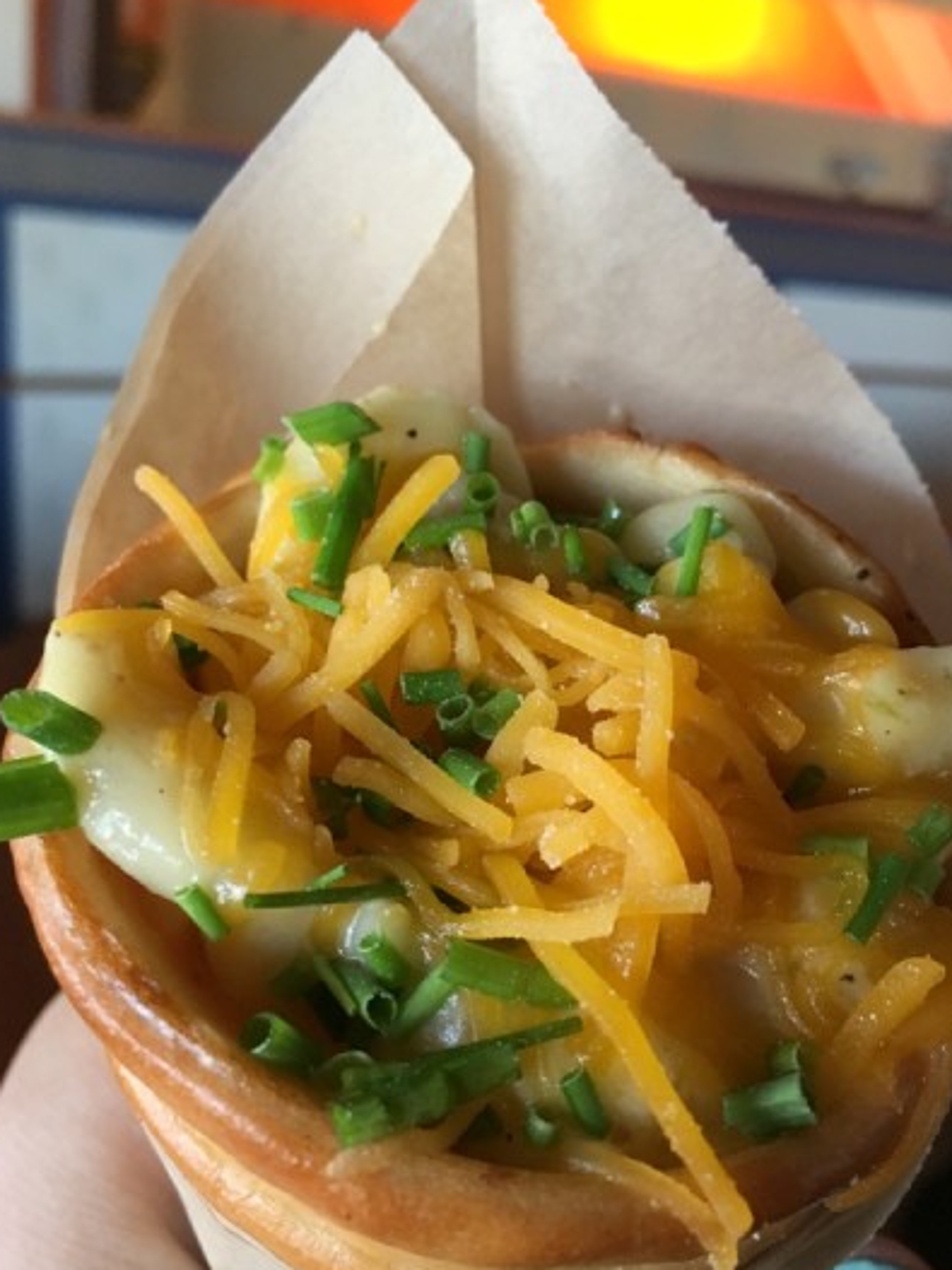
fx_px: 1211
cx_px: 509
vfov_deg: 55.3
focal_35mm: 33
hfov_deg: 42.9
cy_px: 663
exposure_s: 1/30
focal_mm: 4.15
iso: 160
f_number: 2.2
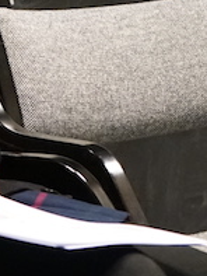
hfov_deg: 7.1
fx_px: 1673
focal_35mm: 210
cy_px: -132
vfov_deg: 9.2
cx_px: 168
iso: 5000
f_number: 4.5
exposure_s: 1/160
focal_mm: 43
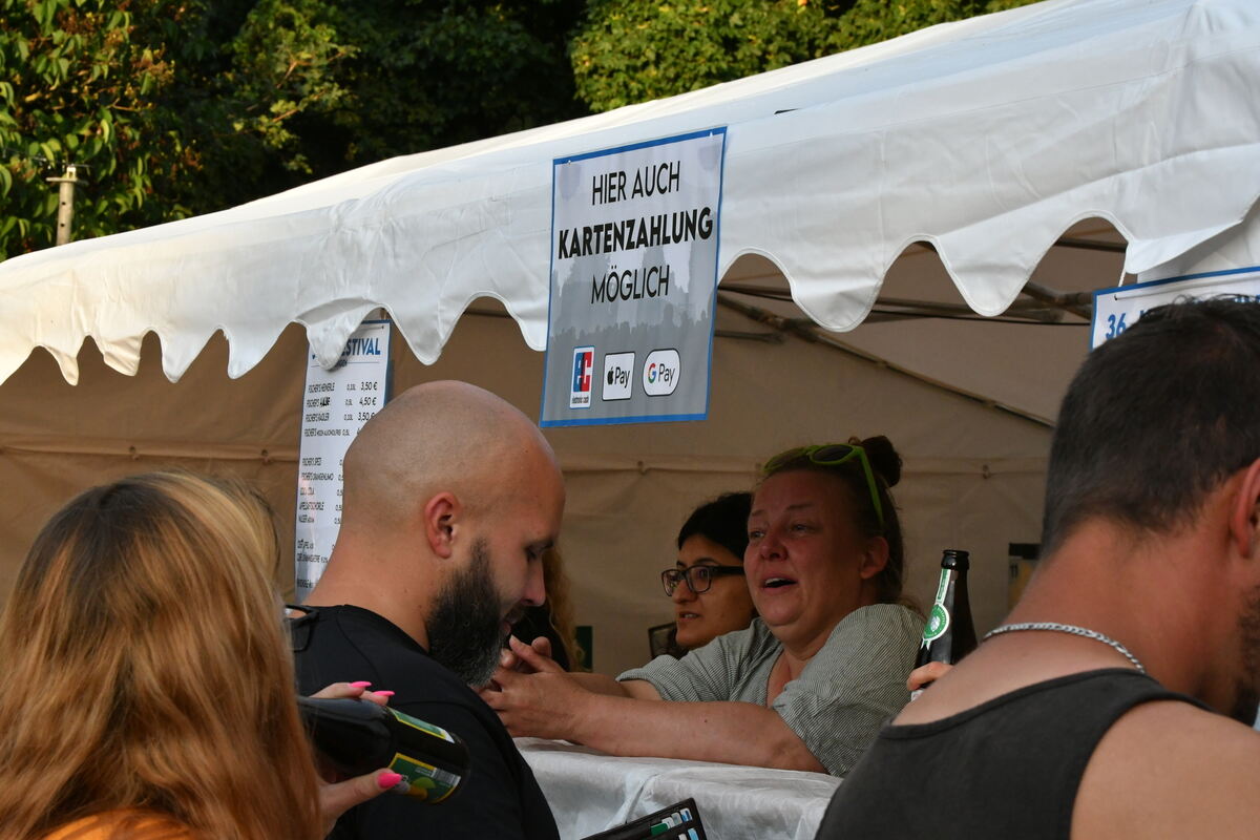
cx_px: 630
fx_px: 3675
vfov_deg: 13.0
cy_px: 420
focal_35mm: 105
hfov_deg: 19.5
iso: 2000
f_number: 14
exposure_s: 1/800
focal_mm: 70
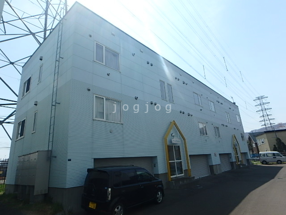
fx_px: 174
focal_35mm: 21
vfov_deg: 63.4
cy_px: 108
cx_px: 143
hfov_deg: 79.0
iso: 125
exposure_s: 1/640
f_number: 6
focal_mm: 3.7
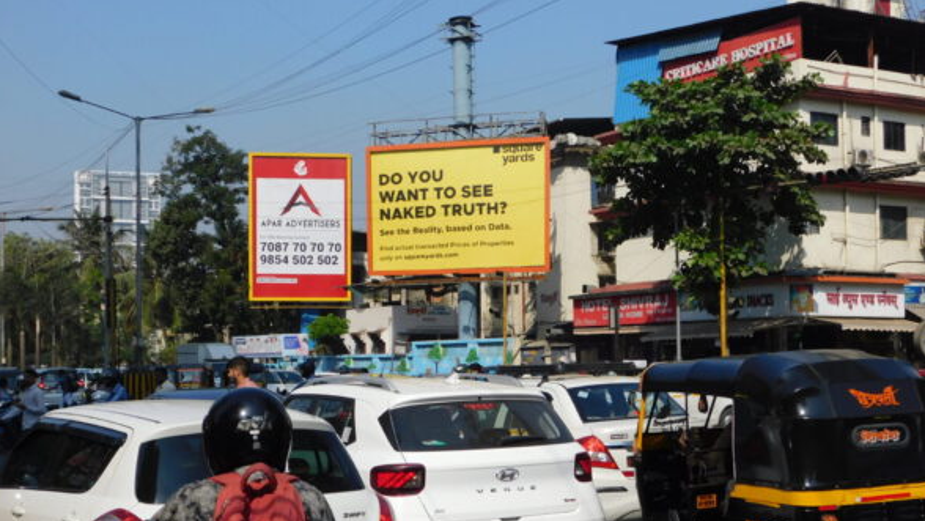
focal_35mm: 50
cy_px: 327
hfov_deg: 41.3
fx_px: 1227
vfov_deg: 23.9
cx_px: 459
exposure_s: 1/400
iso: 125
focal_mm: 8
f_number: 7.4
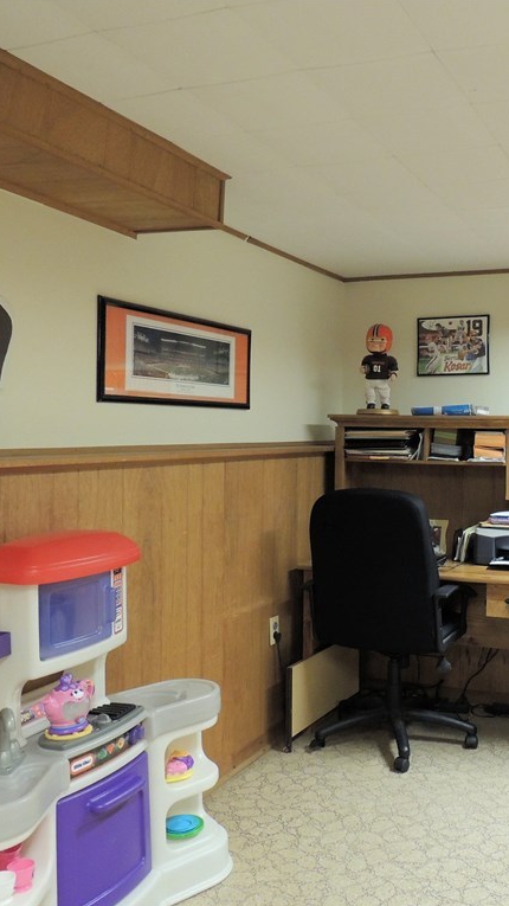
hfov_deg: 33.0
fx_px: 840
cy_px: 452
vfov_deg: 56.6
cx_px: 382
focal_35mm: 35
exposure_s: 1/10
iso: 400
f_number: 3
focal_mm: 4.3
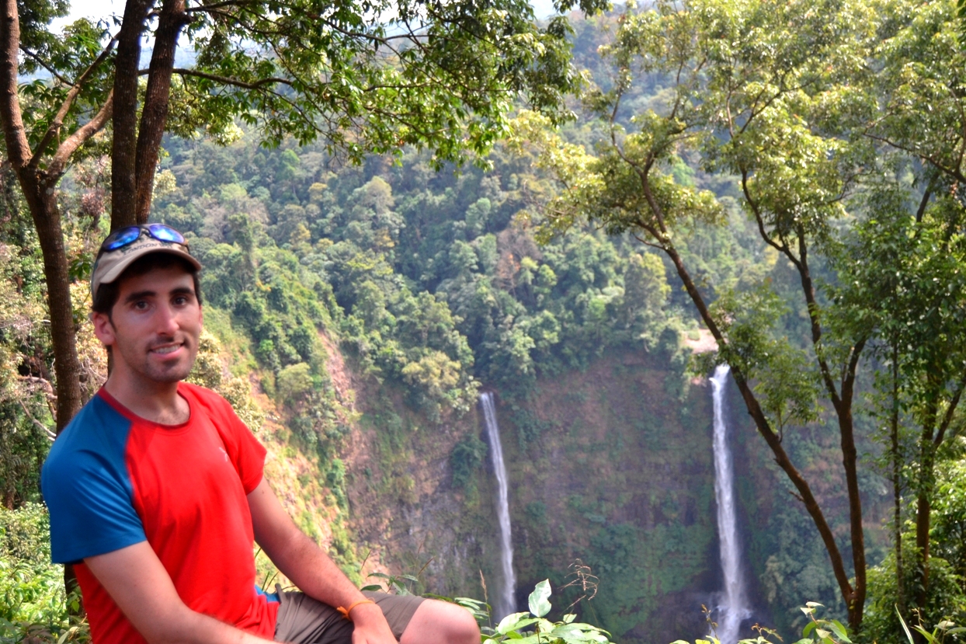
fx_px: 1127
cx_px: 483
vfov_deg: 31.9
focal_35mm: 42
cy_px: 322
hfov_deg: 46.4
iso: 400
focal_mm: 28
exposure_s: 1/500
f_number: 4
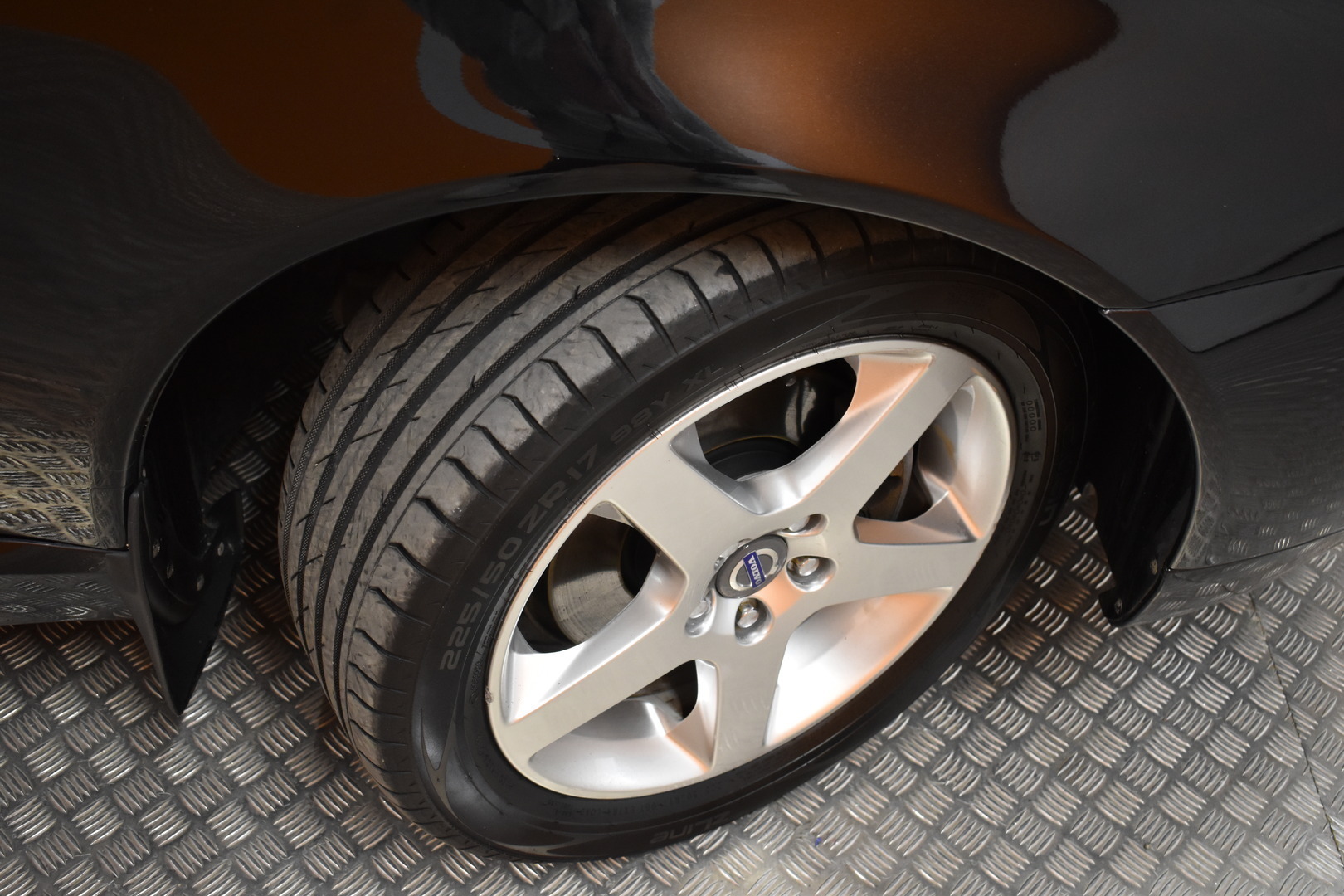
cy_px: 448
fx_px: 1512
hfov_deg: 47.9
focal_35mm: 40
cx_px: 672
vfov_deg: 33.0
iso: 1250
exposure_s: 1/40
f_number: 4
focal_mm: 27
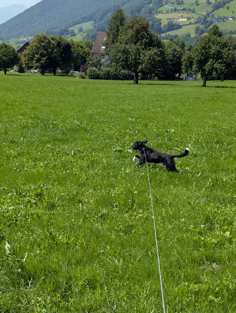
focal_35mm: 49
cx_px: 118
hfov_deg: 29.7
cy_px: 156
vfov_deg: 38.9
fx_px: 444
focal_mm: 6.9
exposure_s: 1/1087
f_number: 1.68
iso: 19
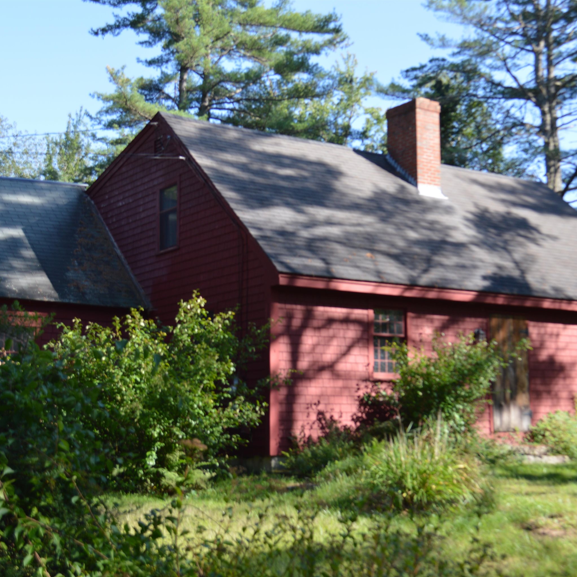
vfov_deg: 30.7
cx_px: 357
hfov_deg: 30.6
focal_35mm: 56
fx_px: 1049
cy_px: 288
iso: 125
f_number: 5.6
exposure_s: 1/125
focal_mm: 29
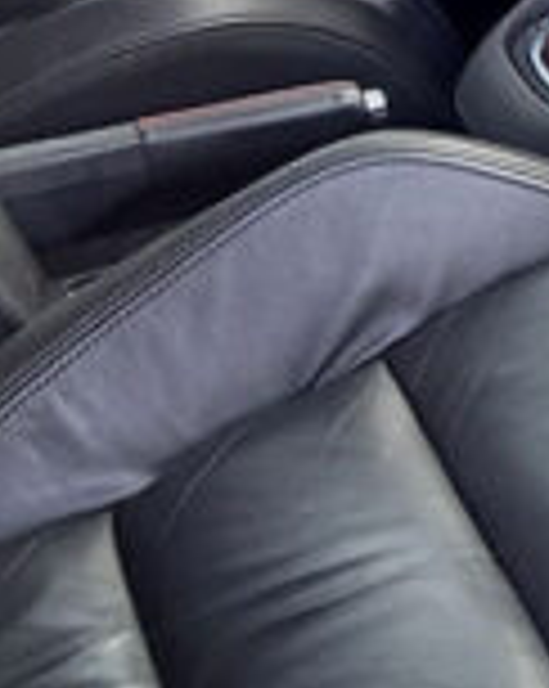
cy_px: -45
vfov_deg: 14.7
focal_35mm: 128
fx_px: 2605
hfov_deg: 11.6
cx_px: 752
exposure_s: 1/50
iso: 64
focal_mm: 4.6
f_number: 2
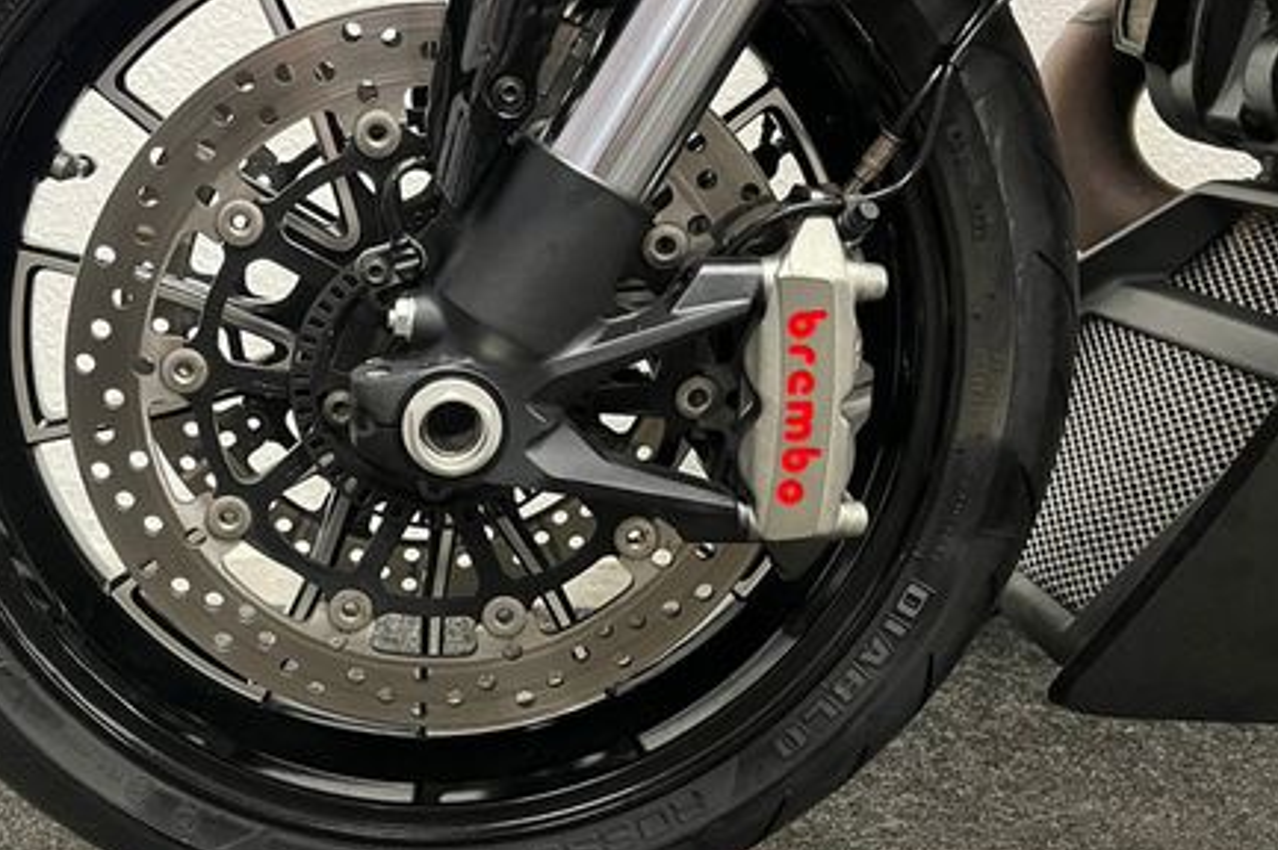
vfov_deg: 33.2
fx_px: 1419
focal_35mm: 40
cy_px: 325
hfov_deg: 47.5
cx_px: 404
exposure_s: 1/50
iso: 400
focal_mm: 5.1
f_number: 1.6
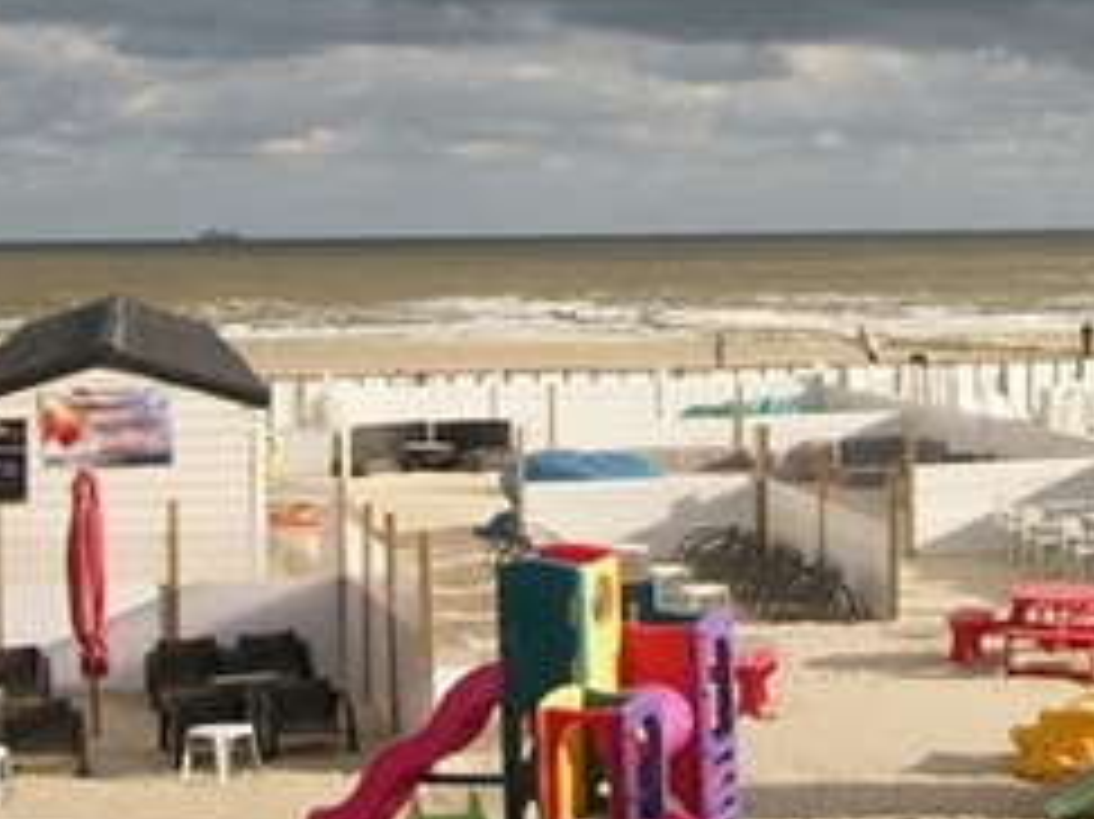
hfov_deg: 24.6
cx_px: 738
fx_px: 2495
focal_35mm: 79
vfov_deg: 18.5
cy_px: 194
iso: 80
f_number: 8.8
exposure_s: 1/160
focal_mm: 5.7
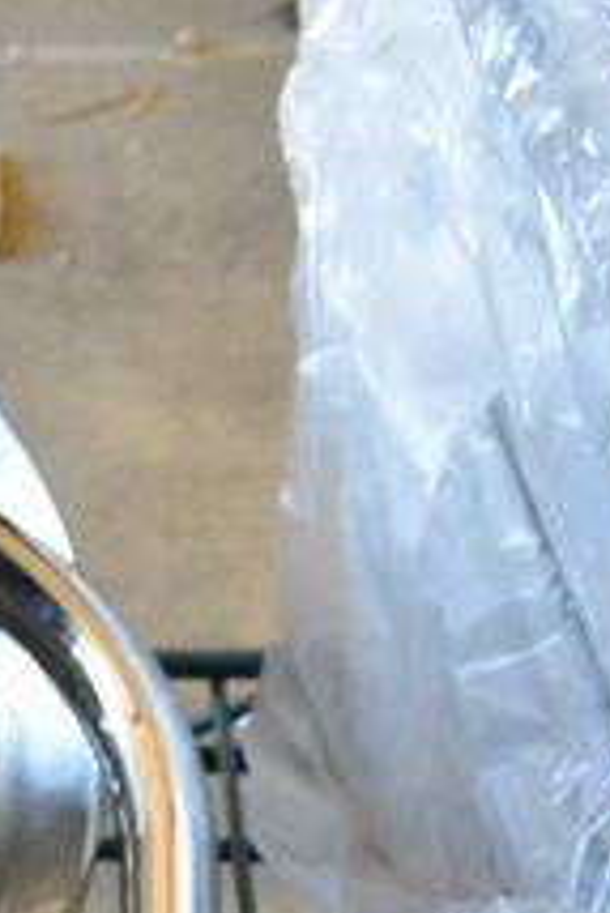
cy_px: 1666
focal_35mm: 115
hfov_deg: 11.4
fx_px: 2918
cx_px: -350
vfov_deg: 15.3
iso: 6400
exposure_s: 1/160
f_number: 6.3
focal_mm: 18
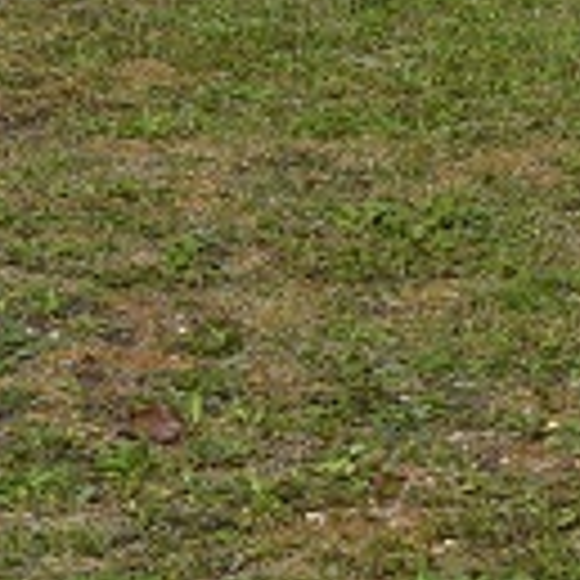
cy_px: -1169
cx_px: 760
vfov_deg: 2.9
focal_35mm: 594
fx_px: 11260
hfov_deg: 2.9
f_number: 11
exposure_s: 1/500
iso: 200
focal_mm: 50
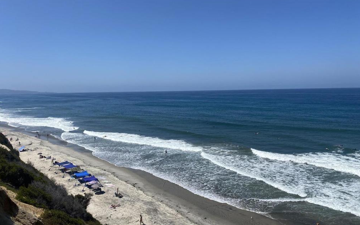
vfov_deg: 44.5
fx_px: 275
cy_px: 110
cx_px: 181
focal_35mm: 28
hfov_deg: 66.5
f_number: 1.8
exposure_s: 1/5495
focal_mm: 4.25
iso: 32
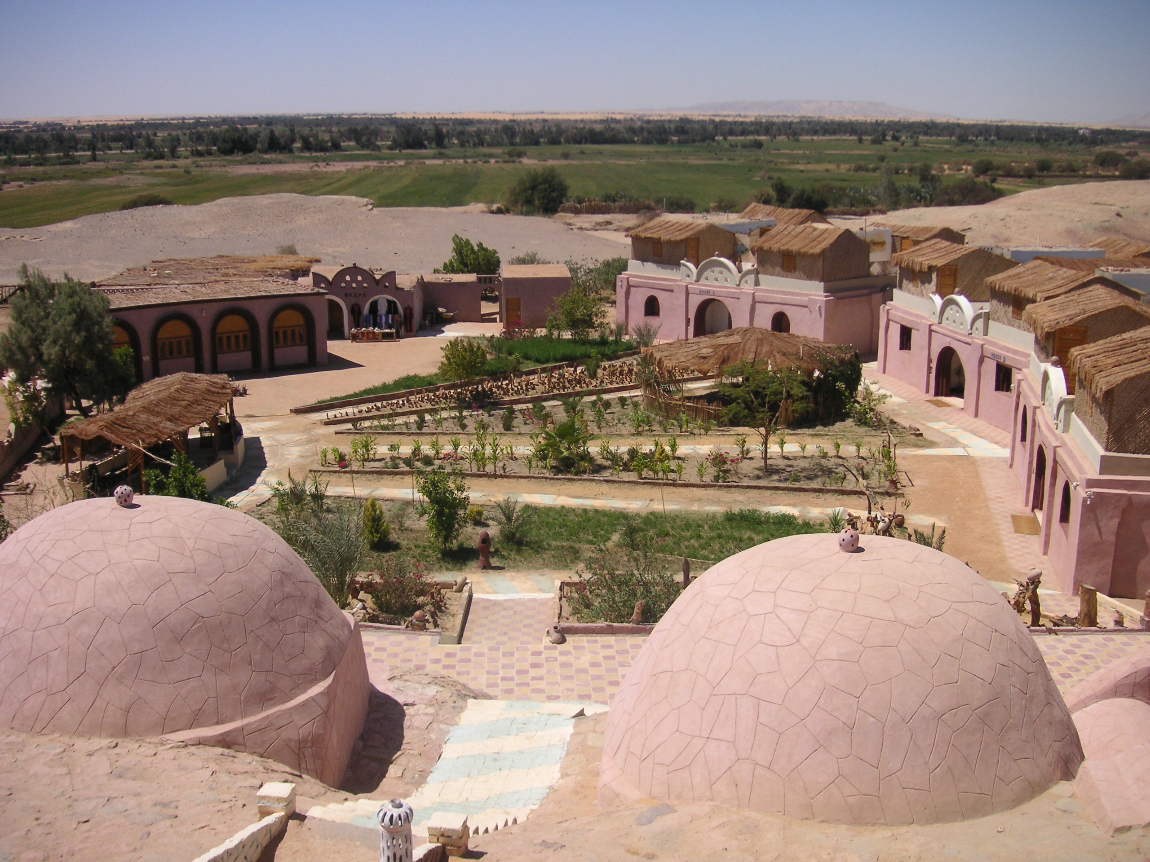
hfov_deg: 50.1
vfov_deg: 38.7
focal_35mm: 37
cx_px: 575
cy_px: 431
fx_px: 1229
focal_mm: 6.1
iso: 50
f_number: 6.7
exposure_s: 1/350
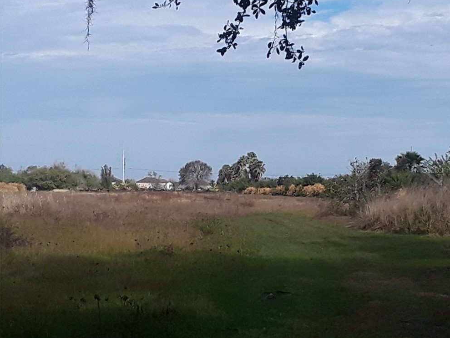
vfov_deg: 48.2
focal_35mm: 29
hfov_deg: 61.6
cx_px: 232
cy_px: 169
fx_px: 377
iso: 40
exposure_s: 1/2278
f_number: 1.9
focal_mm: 2.9
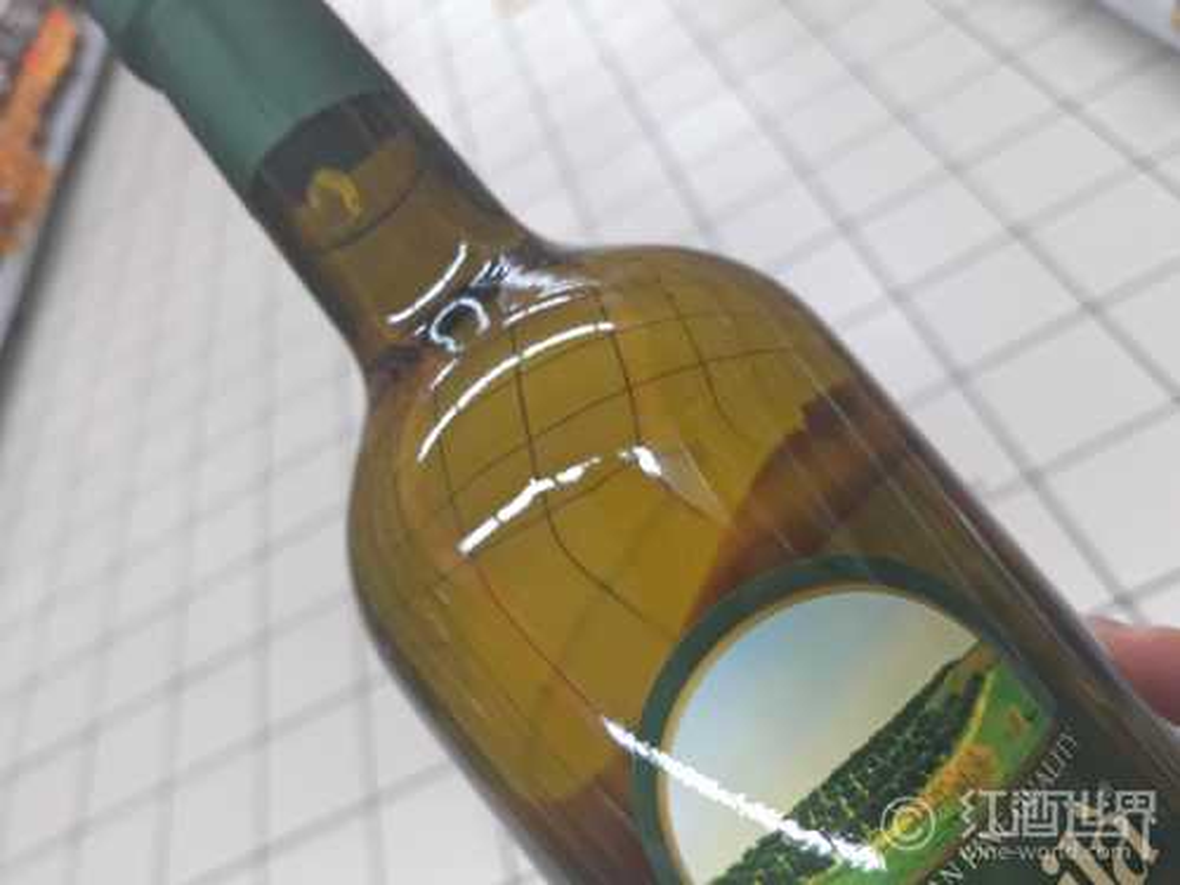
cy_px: 442
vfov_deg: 45.4
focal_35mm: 31
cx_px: 590
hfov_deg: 58.4
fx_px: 1057
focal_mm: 4.73
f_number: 2.2
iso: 64
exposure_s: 1/33
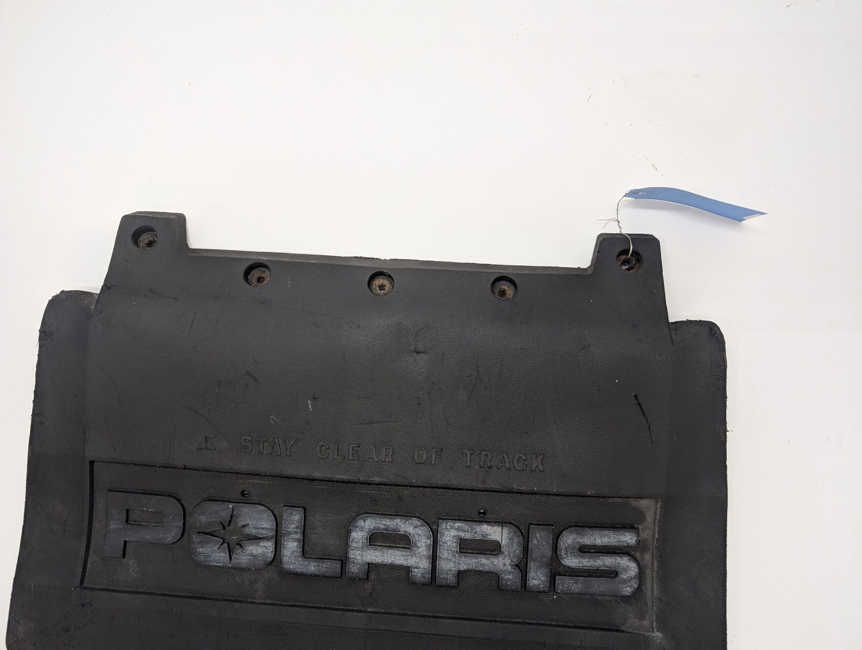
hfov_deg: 71.5
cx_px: 431
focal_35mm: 24
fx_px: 599
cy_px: 325
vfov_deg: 56.9
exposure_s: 1/55.2
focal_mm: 6.9
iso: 116
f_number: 1.68
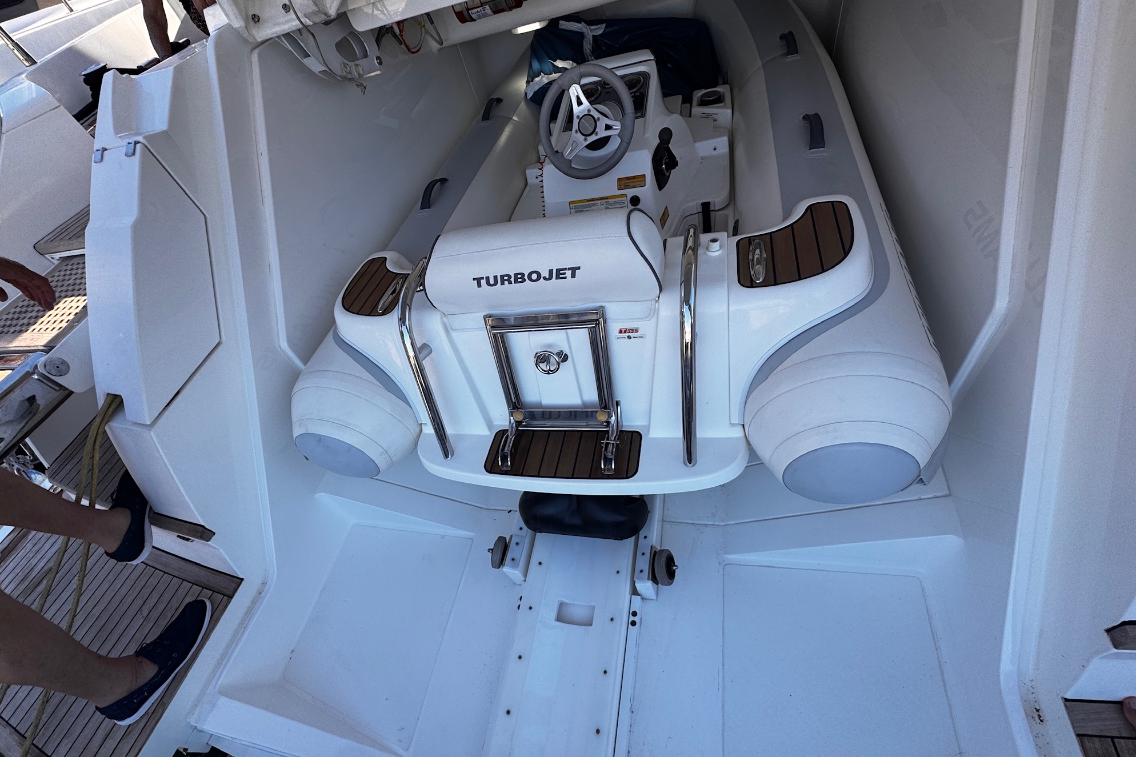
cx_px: 566
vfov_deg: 76.9
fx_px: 473
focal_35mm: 15
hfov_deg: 100.4
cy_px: 429
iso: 40
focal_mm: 2.22
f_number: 2.2
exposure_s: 1/388
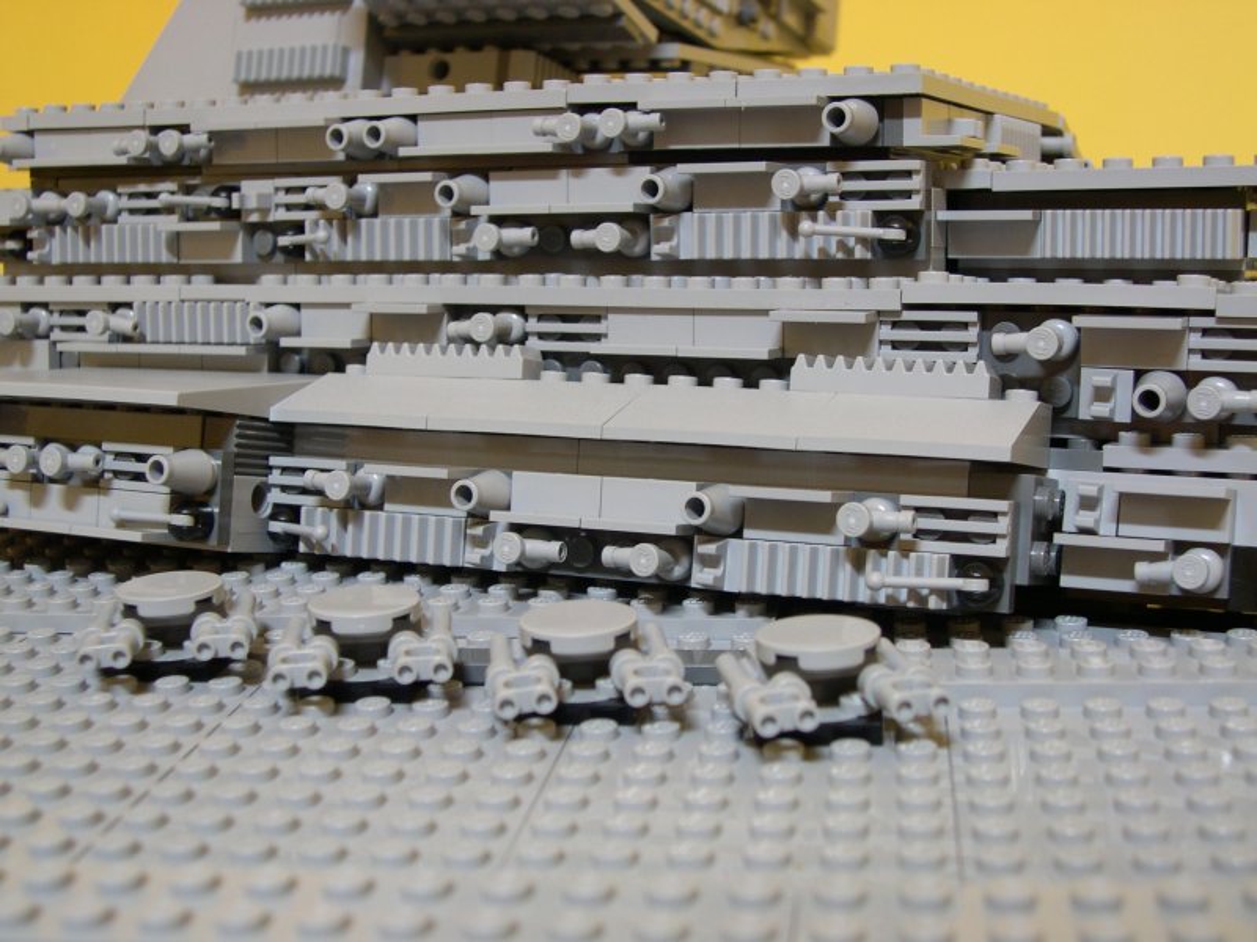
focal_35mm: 47
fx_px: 1707
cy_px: 471
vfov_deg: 30.9
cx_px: 628
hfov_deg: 40.4
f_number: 3.1
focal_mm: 10.1
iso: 161
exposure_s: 1/4.5
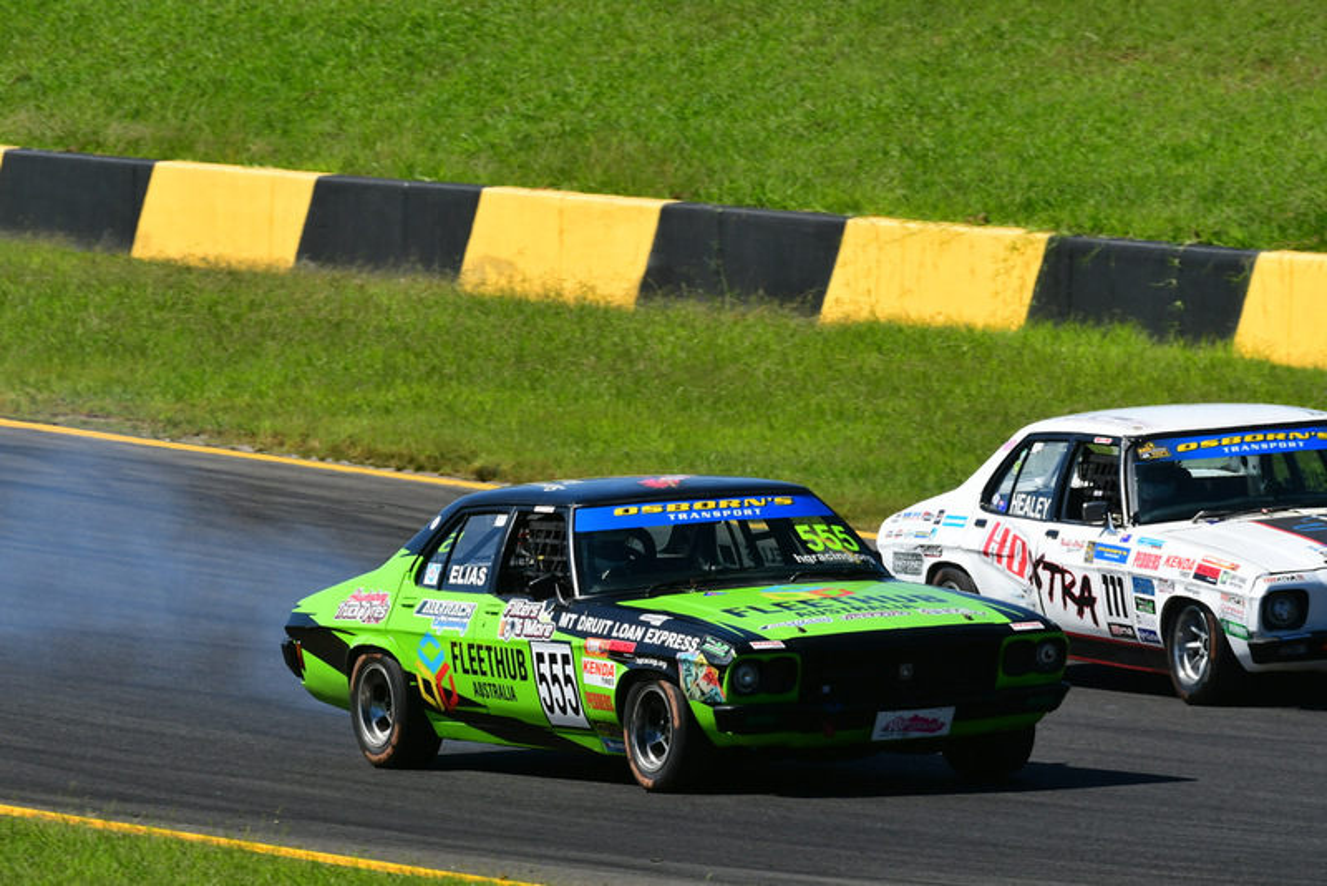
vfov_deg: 3.0
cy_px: 443
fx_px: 17146
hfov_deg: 4.4
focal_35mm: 465
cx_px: 664
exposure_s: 1/640
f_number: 13
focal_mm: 310
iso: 500
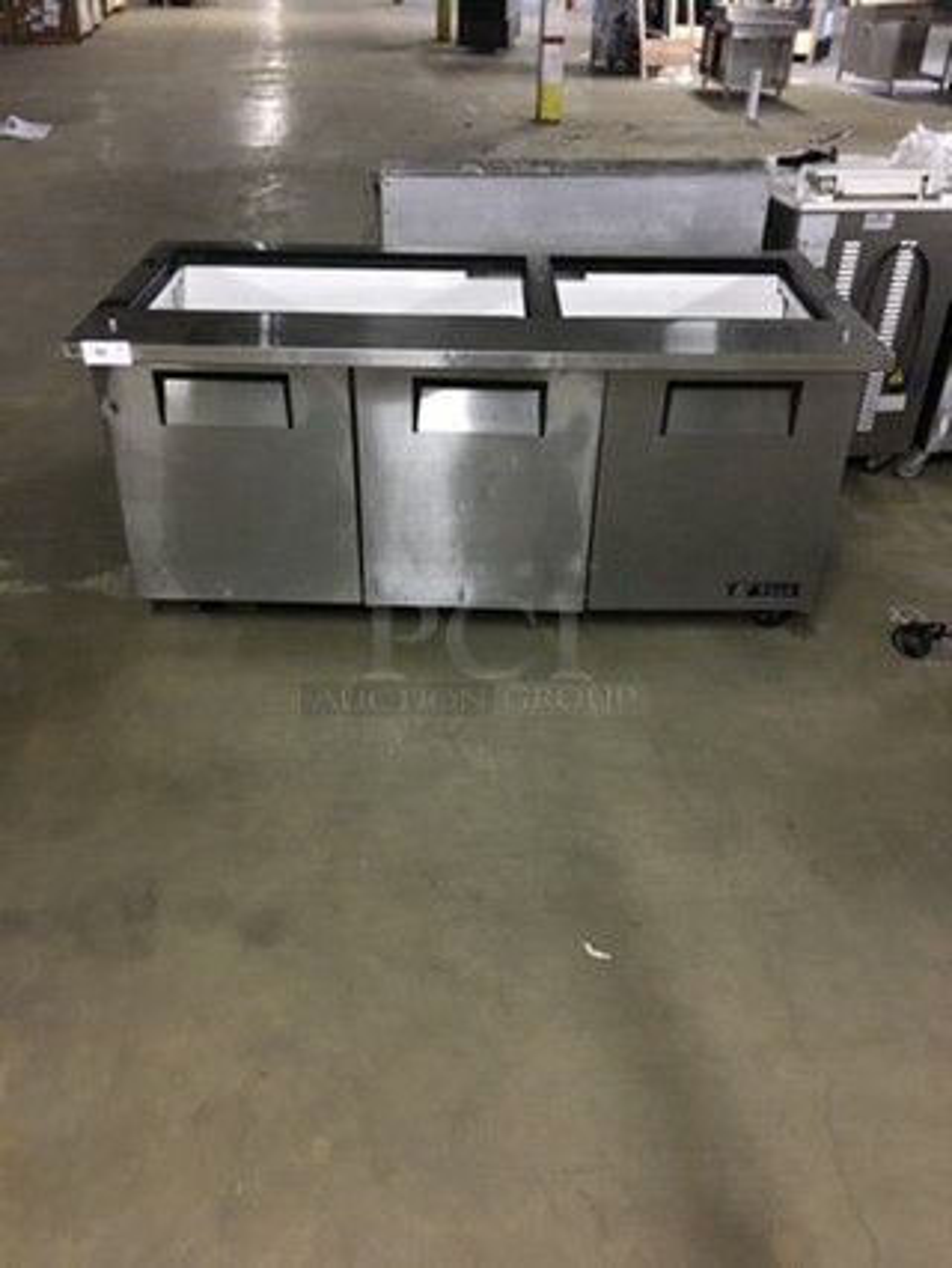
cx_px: 476
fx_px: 1062
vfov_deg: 61.6
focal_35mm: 29
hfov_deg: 48.3
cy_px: 634
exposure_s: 1/4
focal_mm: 4.15
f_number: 2.2
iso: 100
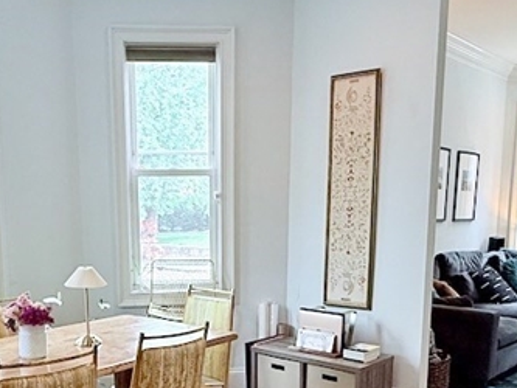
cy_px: 324
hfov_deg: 43.8
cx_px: 230
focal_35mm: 43
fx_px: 642
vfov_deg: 32.5
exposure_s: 1/120
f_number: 2.2
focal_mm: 2.22
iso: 160
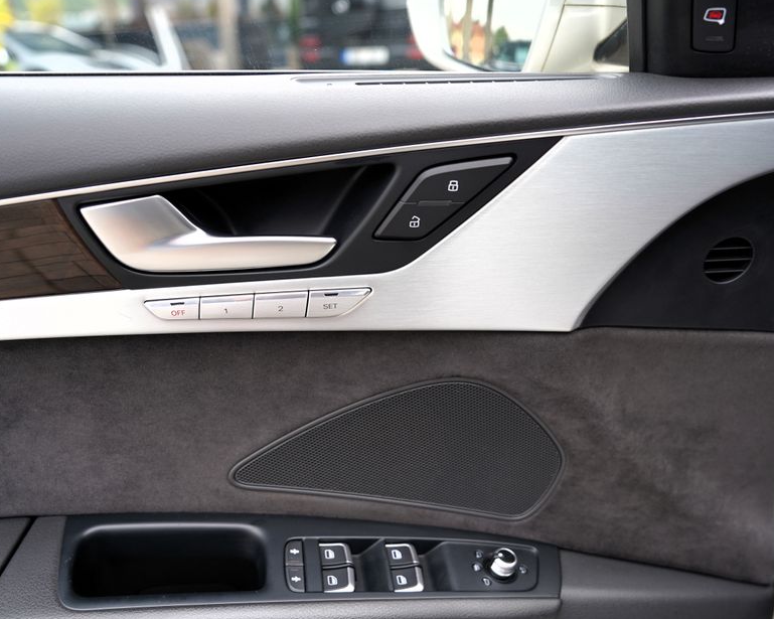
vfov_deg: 48.4
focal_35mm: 30
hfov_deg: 58.7
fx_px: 687
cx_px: 412
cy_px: 339
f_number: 3.5
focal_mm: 24
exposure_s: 1/50
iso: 100
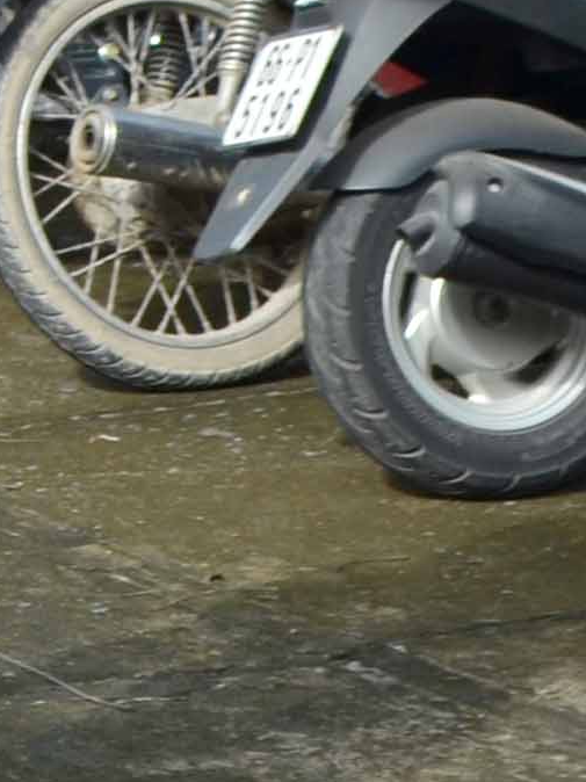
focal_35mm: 217
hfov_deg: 6.5
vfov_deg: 9.0
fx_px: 4901
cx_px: -768
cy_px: -197
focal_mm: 22
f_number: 6.3
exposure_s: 1/160
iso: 100
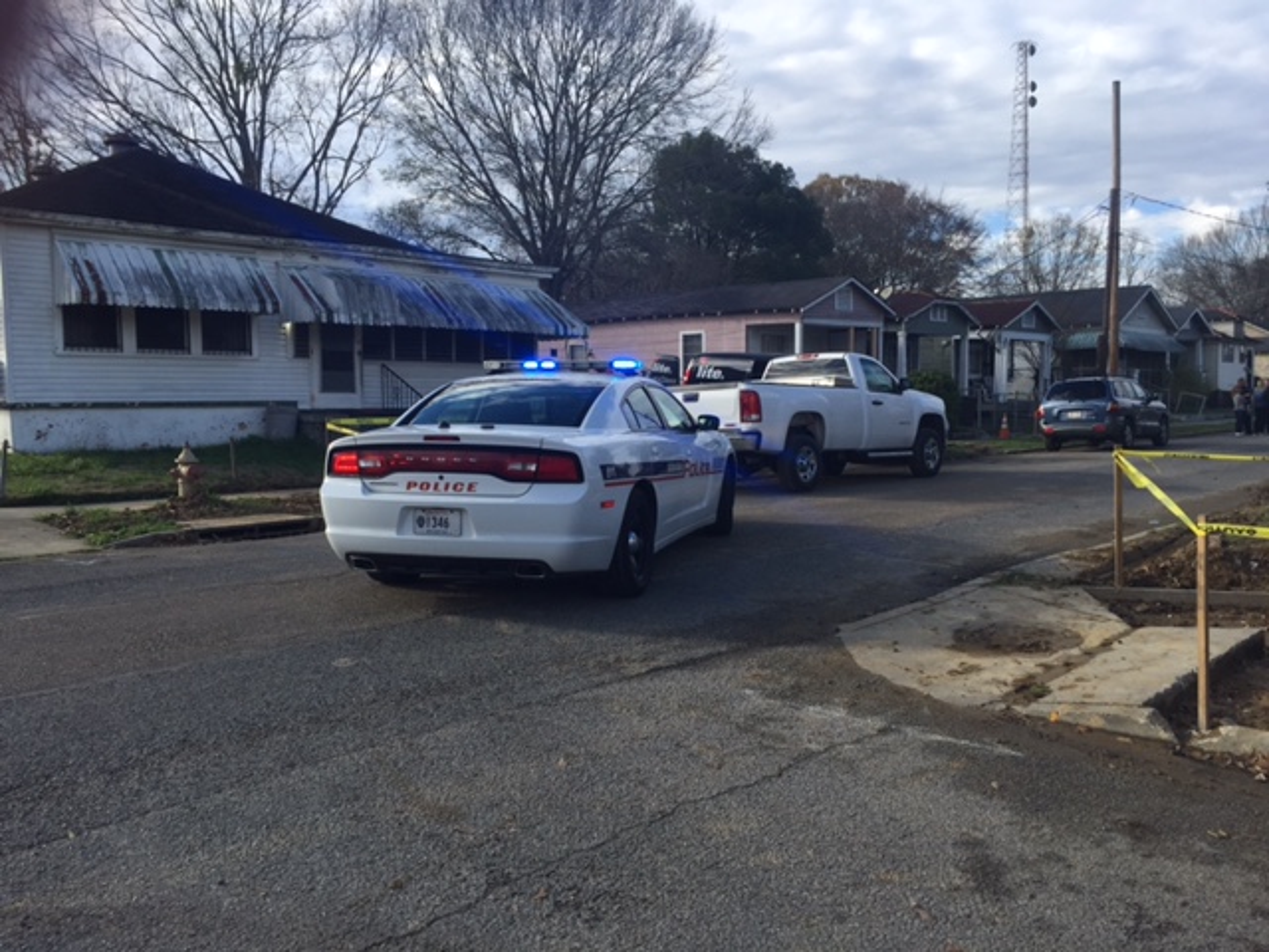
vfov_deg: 48.2
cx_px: 634
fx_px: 1063
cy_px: 476
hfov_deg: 61.7
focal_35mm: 29
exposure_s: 1/964
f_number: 2.2
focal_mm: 4.15
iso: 32
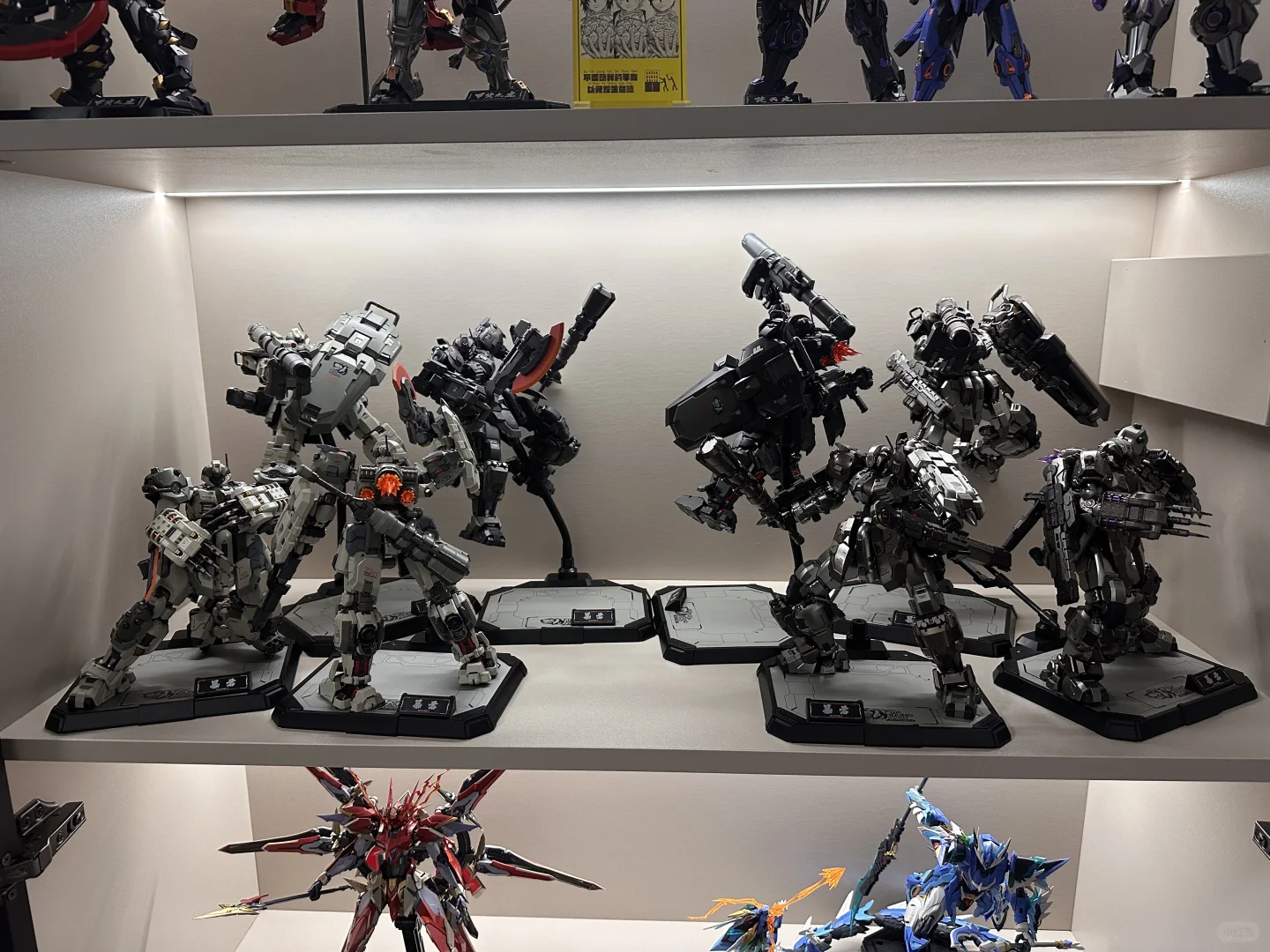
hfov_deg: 71.6
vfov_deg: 56.8
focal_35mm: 24
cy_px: 476
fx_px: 881
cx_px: 635
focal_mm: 6.86
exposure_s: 1/82
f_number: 1.78
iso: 250
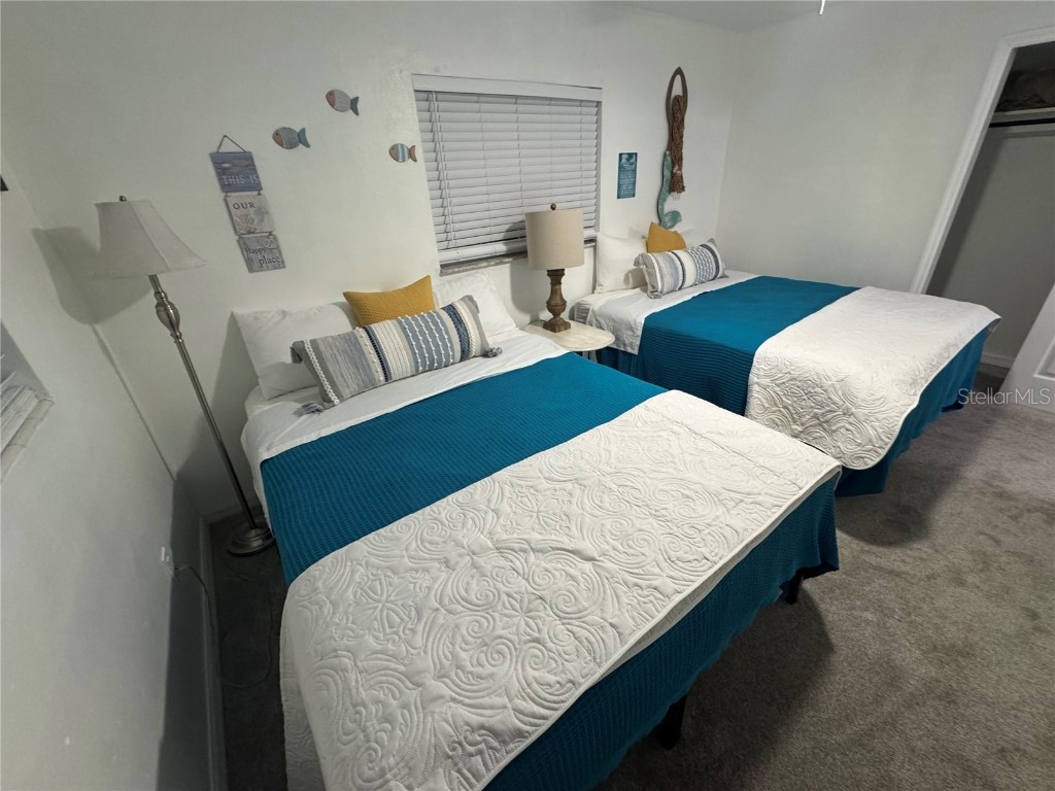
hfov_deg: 102.1
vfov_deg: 85.7
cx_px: 528
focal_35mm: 14
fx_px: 427
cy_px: 396
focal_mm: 2.22
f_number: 2.2
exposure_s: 1/60
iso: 320
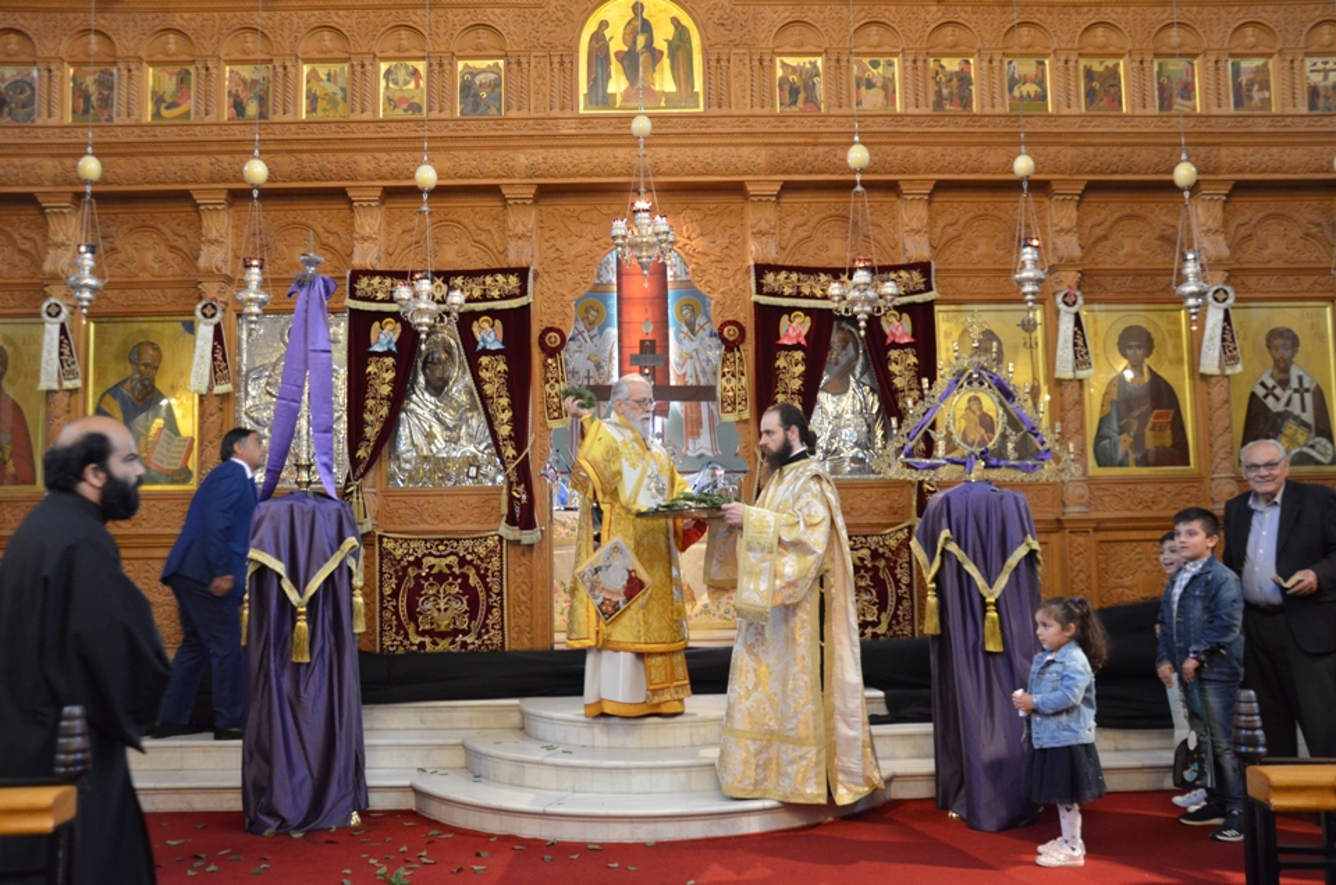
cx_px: 668
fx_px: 1167
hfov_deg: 59.6
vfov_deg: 41.5
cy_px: 442
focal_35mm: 32
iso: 2000
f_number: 3.8
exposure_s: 1/25
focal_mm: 21
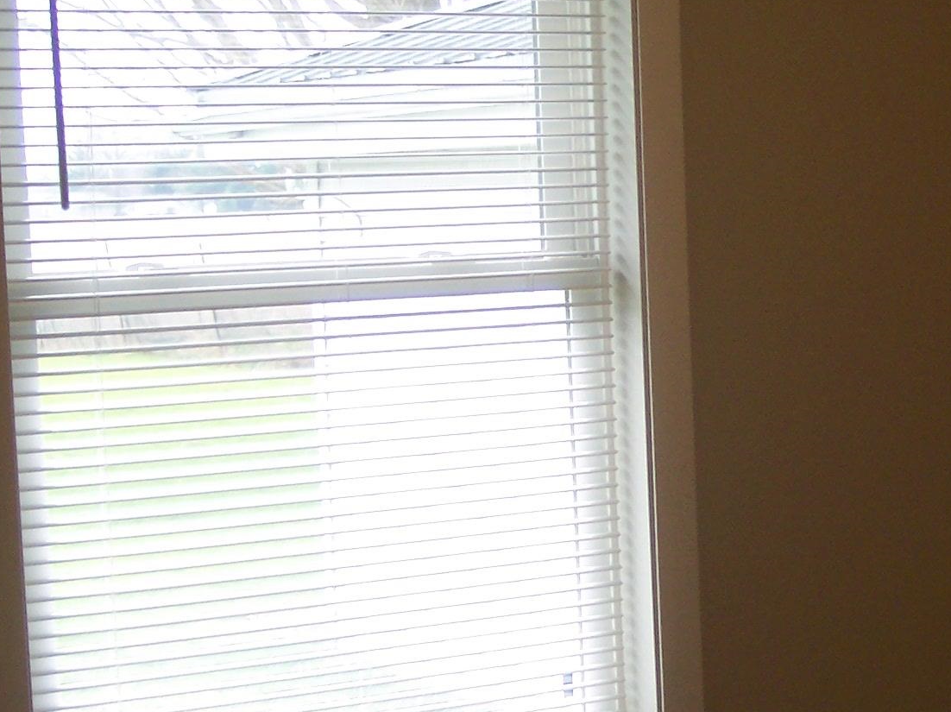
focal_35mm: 89
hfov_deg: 21.6
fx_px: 2443
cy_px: 496
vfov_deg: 16.5
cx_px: 830
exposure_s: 1/125
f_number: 2.8
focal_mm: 8
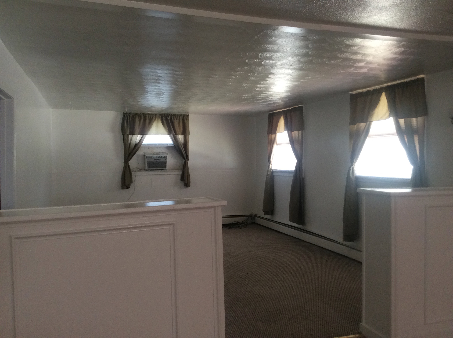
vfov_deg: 44.1
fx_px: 418
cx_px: 226
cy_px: 169
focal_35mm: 32
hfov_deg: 56.9
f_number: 2.4
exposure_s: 1/24
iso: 80
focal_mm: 3.3
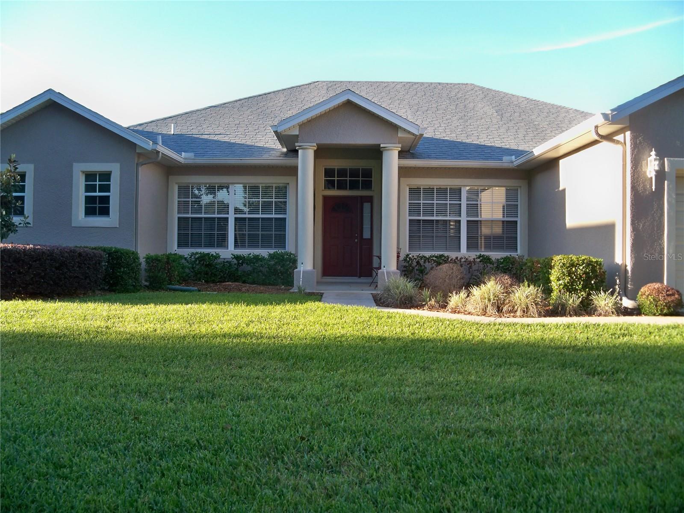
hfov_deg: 52.6
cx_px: 342
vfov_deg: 40.7
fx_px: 692
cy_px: 256
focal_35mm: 35
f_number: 3.5
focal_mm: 6.2
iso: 80
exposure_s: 1/100
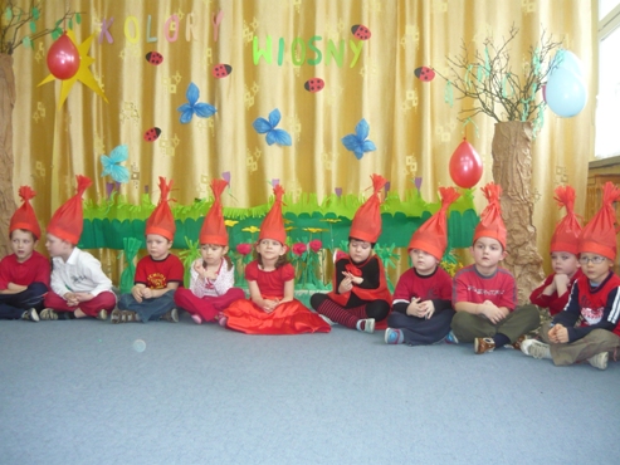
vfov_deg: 43.0
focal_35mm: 33
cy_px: 232
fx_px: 591
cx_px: 310
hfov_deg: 55.3
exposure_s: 1/30
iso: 250
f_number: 2.8
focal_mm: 5.5
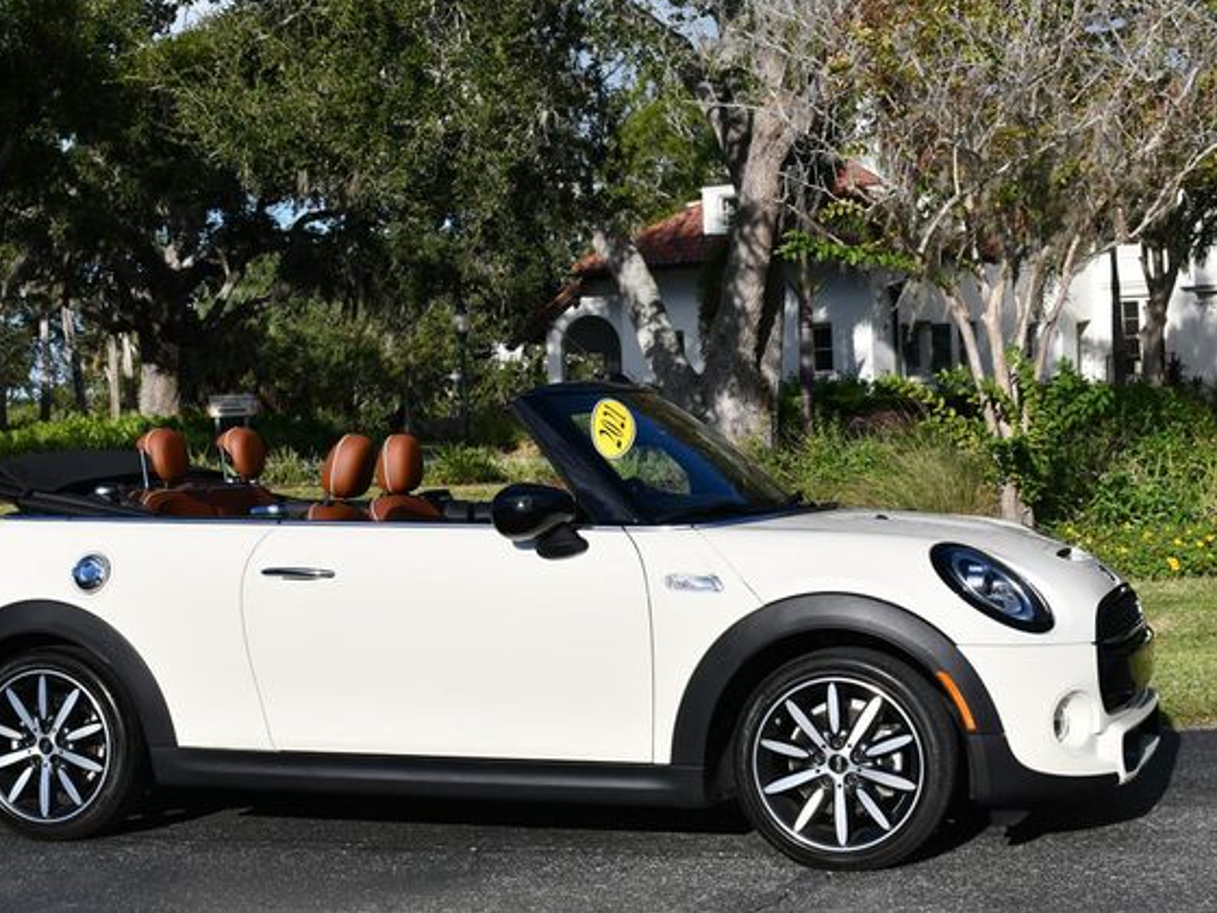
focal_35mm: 66
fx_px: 2320
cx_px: 552
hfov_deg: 29.4
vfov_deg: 22.3
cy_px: 450
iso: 100
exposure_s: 1/320
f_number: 9
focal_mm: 30
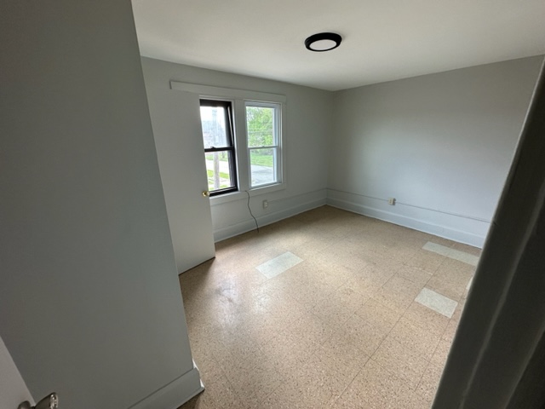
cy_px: 204
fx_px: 220
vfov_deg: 85.7
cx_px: 272
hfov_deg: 102.1
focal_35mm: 14
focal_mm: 2.22
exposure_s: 1/99
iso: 64
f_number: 2.2
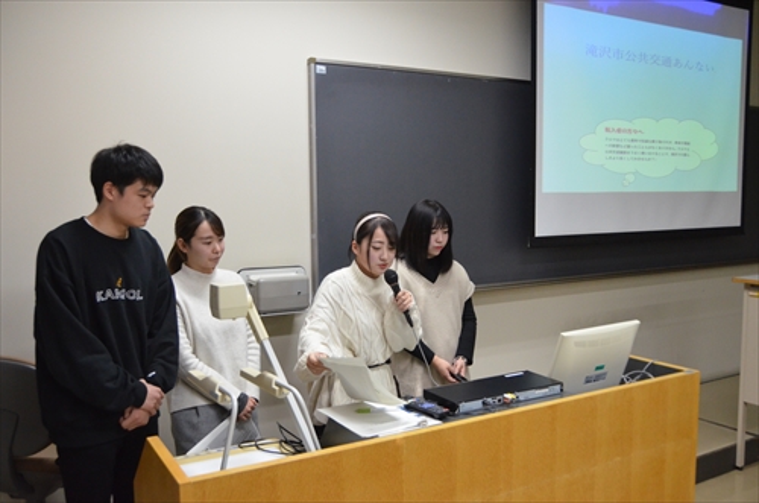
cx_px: 380
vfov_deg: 39.8
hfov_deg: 57.3
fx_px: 694
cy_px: 252
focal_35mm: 33
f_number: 3.8
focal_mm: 22
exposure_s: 1/250
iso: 2800
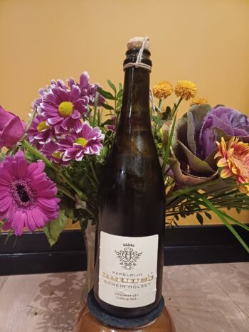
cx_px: 124
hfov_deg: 54.9
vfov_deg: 69.4
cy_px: 166
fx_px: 240
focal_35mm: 25
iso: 1250
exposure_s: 1/20
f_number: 1.8
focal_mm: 4.65
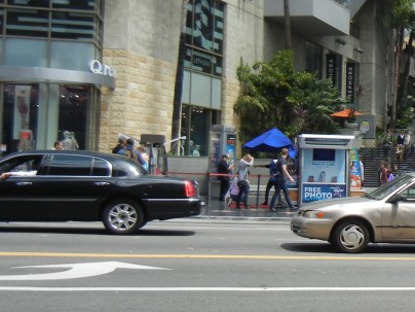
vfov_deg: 19.4
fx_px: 911
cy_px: 132
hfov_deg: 23.6
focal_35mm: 76
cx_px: 489
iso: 160
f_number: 7
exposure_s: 1/254
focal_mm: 5.4
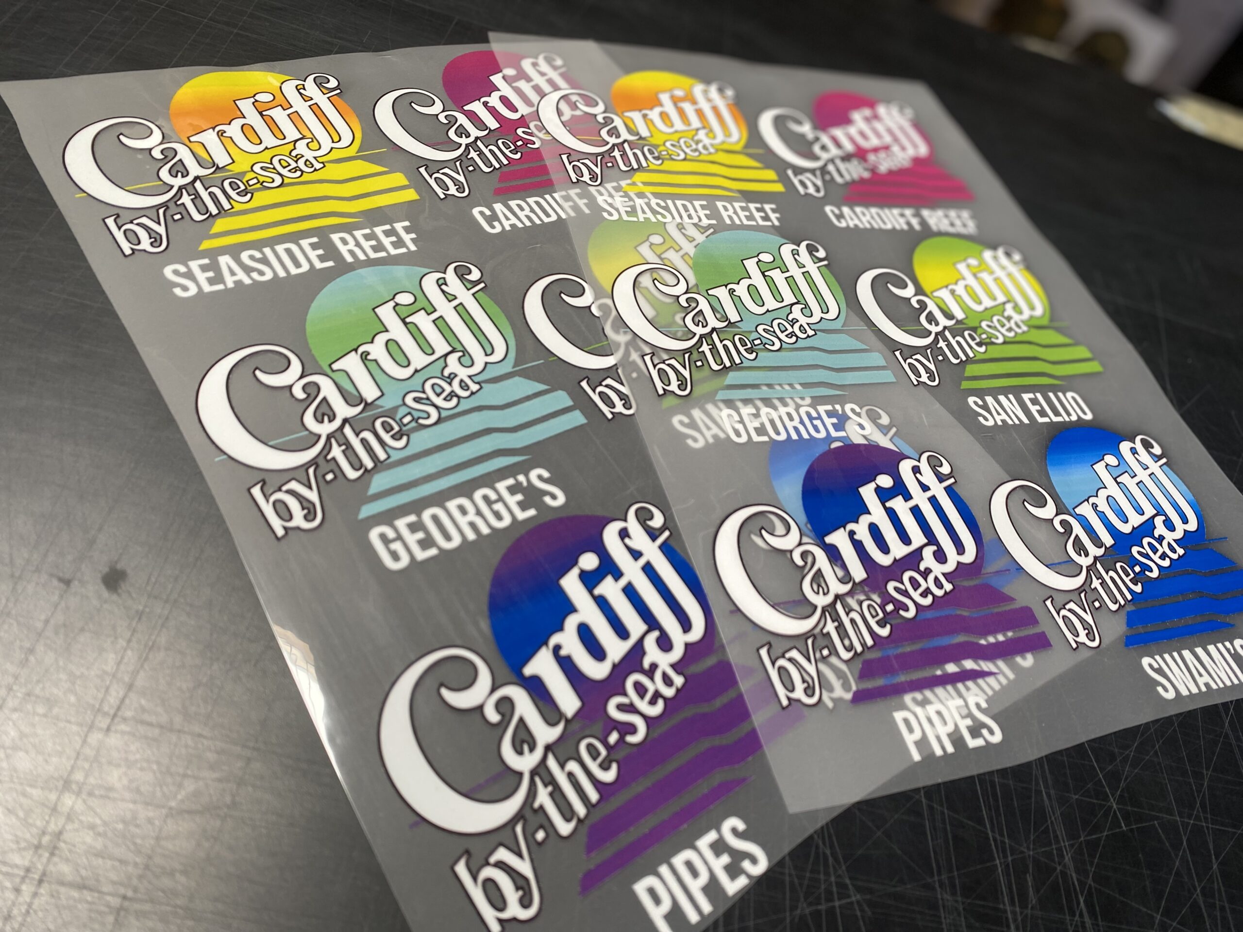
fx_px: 934
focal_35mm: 26
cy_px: 466
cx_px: 622
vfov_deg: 53.1
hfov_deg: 67.3
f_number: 1.8
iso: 80
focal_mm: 4.25
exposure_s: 1/121
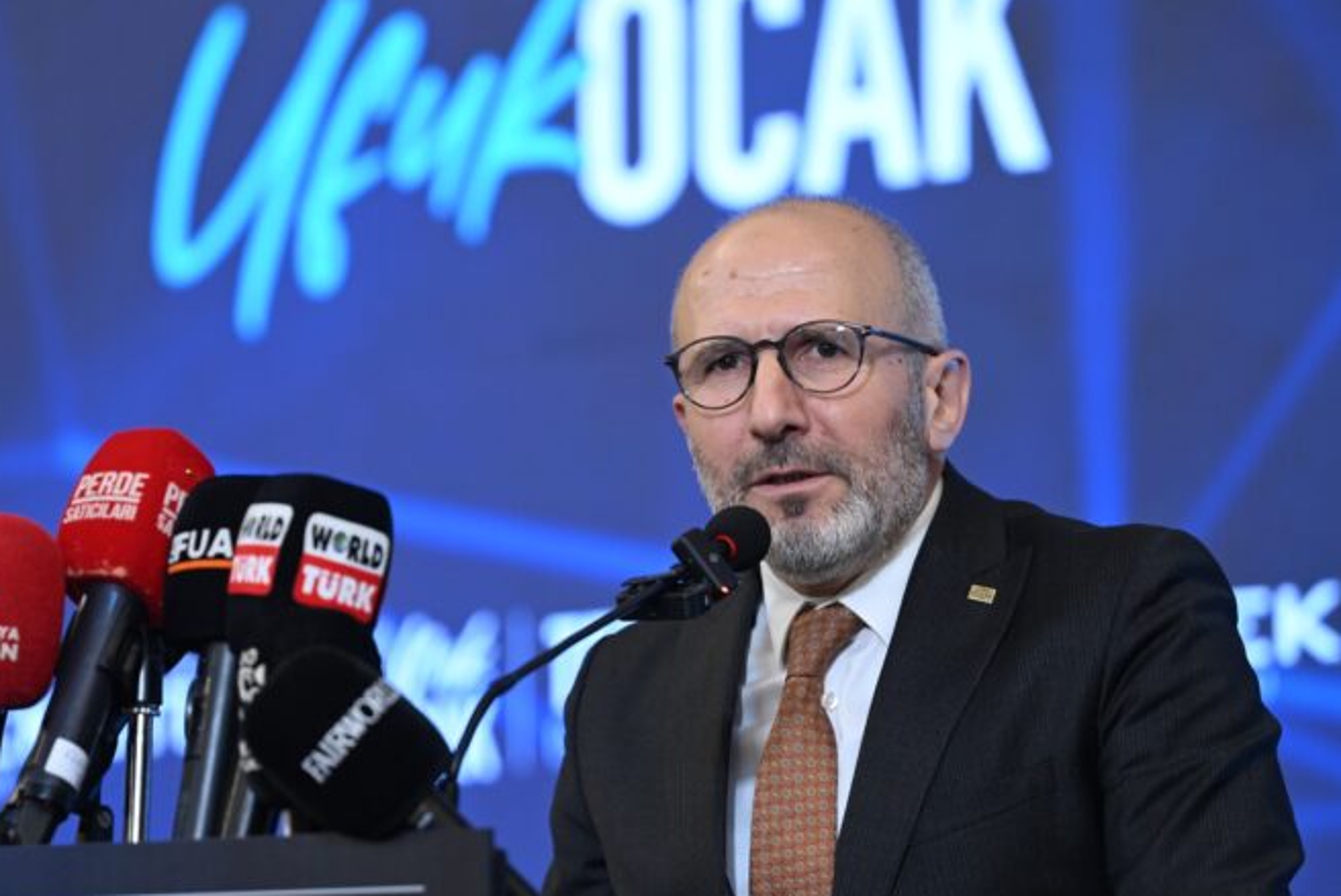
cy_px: 529
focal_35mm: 195
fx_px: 7267
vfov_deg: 7.1
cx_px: 509
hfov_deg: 10.5
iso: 1000
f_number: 2.8
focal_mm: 125
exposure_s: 1/100
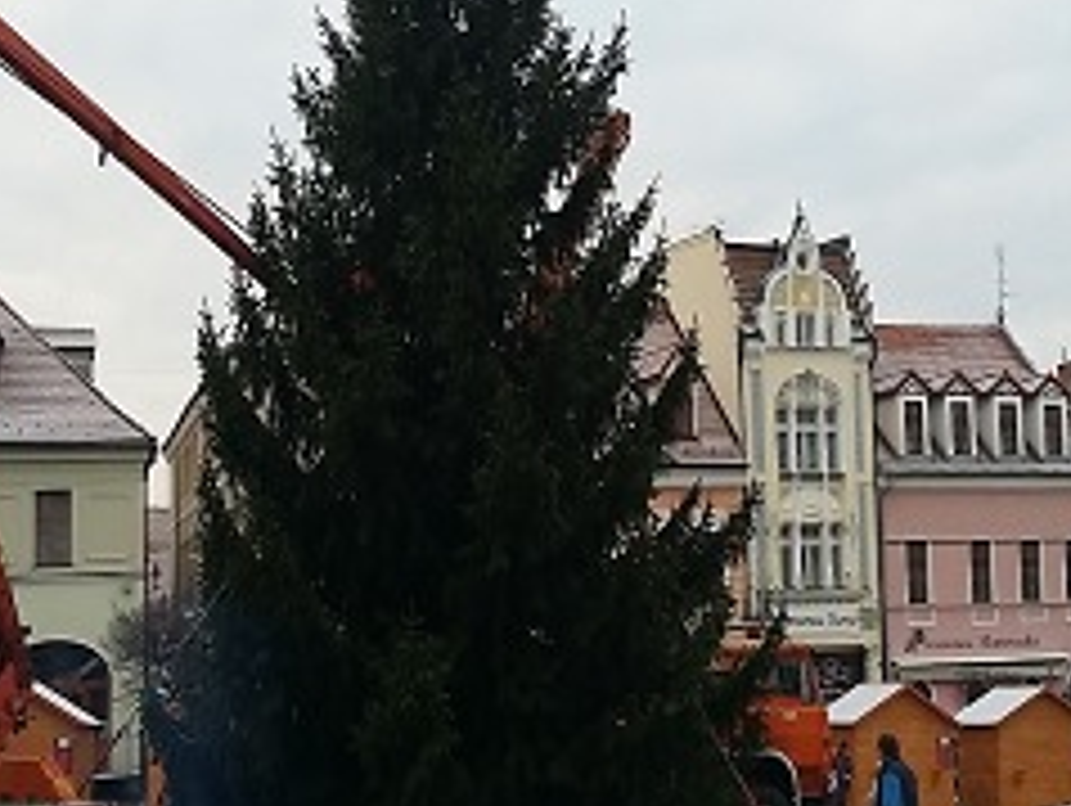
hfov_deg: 36.8
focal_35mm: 52
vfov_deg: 28.1
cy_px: 356
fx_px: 1610
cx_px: 504
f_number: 2.2
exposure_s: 1/103
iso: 50
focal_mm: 4.13
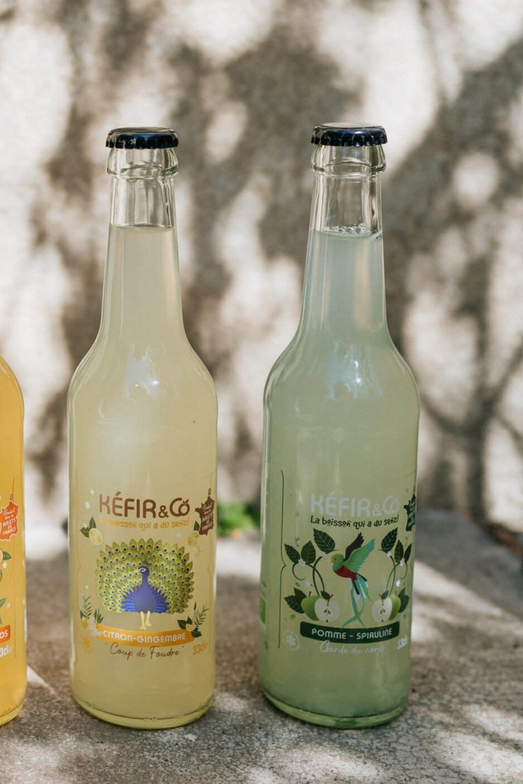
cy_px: 293
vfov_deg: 31.3
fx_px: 1394
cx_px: 69
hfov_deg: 20.9
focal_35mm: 64
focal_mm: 35
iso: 160
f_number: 2.5
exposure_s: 1/1600
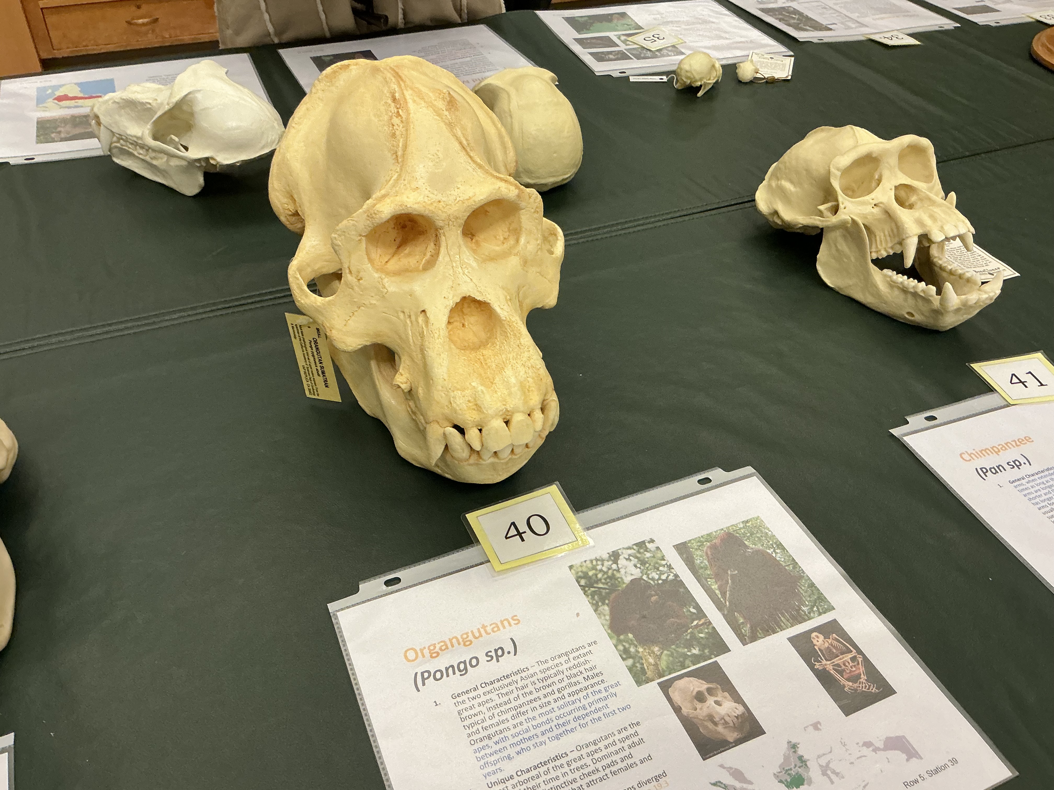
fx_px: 853
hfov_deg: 63.4
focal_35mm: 28
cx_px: 527
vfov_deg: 49.7
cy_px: 395
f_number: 1.8
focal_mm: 3
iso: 125
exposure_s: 1/60
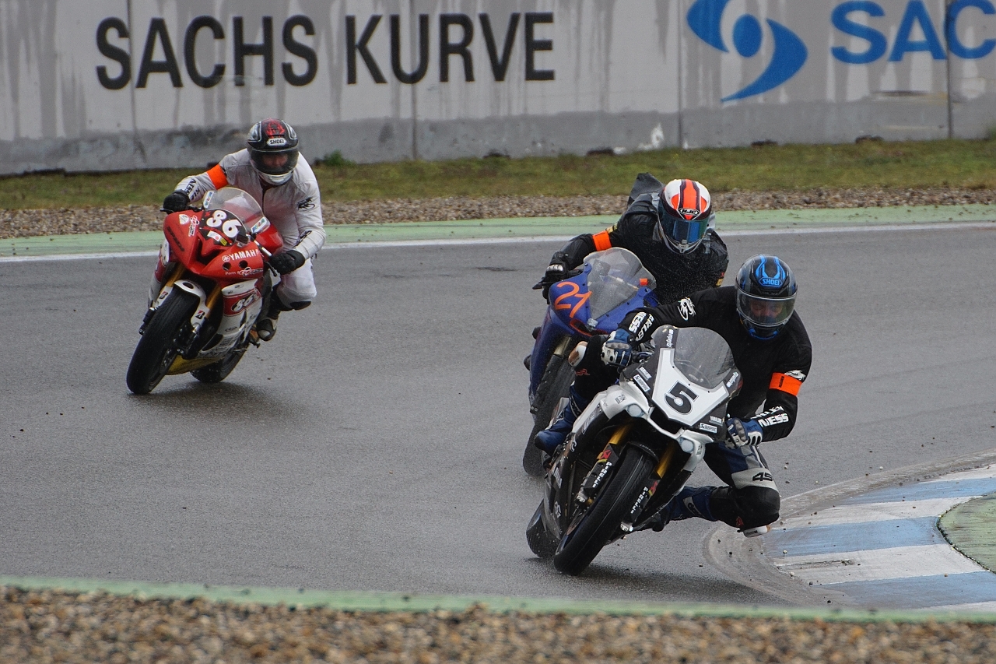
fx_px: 12448
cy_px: 332
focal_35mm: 450
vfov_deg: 3.1
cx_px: 498
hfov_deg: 4.6
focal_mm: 300
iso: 500
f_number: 6.3
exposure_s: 1/800
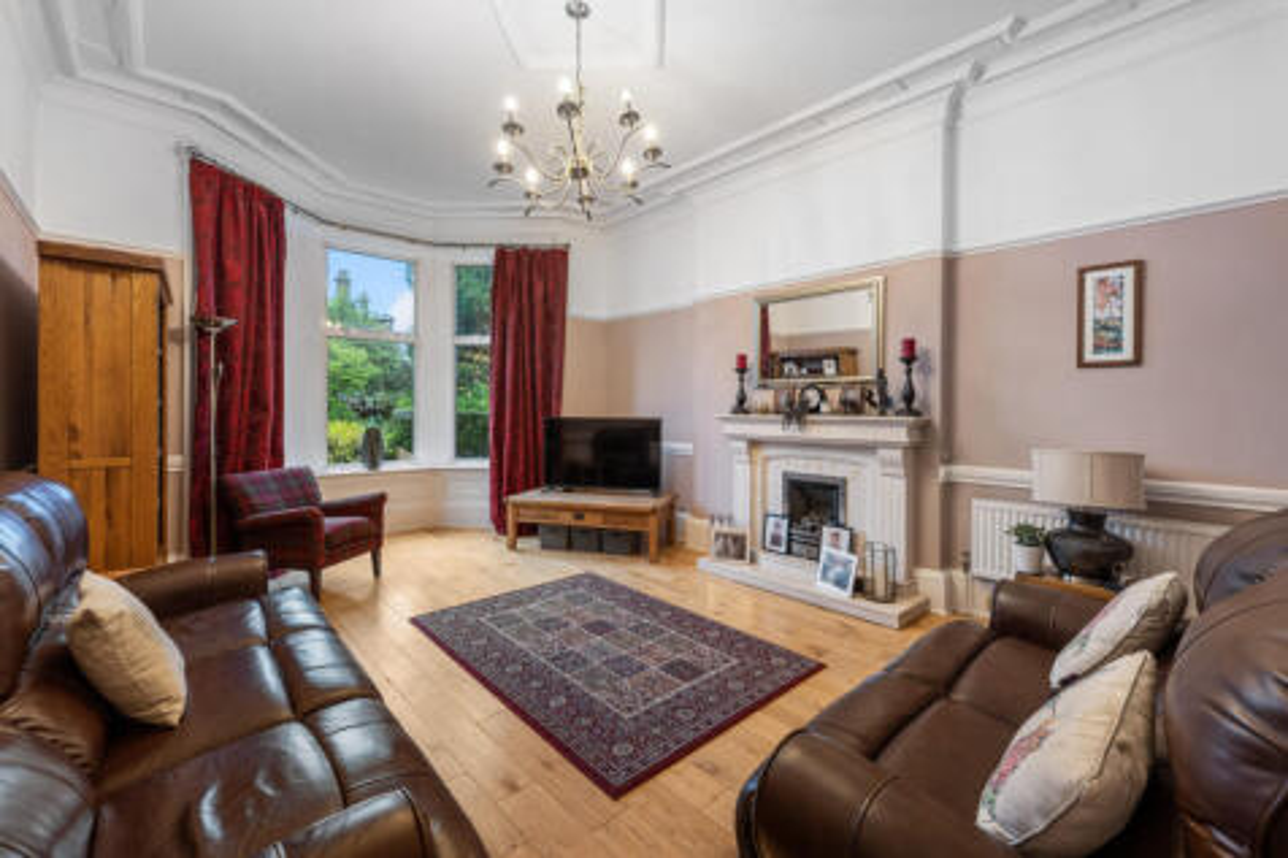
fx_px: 501
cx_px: 644
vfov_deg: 81.2
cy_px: 429
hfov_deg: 104.3
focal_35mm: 14
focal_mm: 14
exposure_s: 1/2
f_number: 7.1
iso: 640
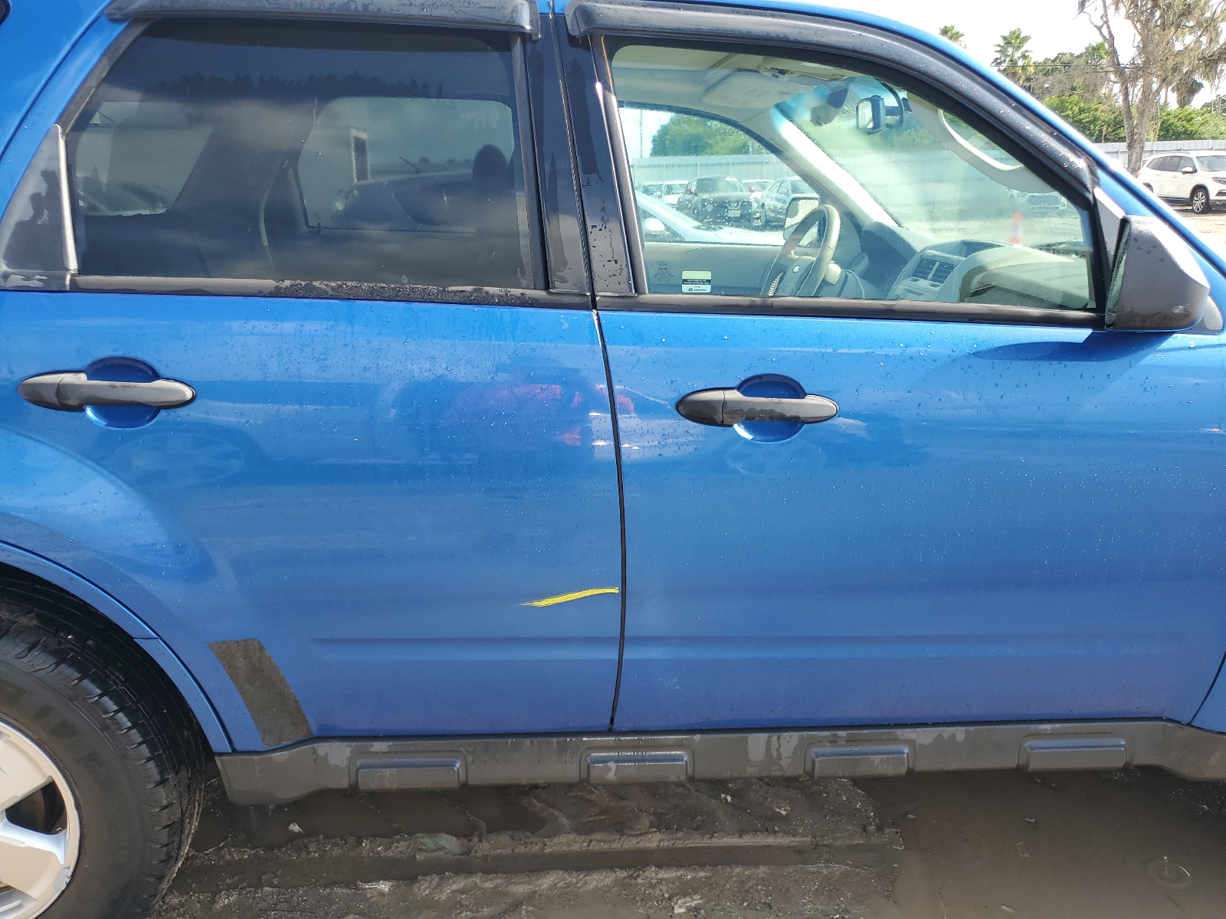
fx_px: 921
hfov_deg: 67.3
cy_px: 460
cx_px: 613
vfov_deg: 53.1
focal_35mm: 26
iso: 50
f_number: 1.5
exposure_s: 1/714
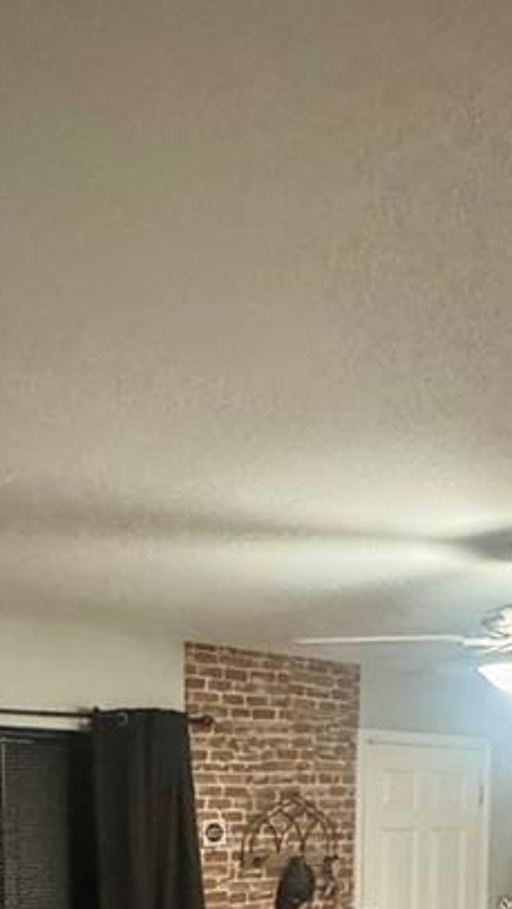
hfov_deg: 26.3
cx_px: 364
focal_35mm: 45
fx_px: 1086
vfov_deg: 40.3
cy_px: 893
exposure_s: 1/40
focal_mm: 2.22
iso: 1250
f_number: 2.2
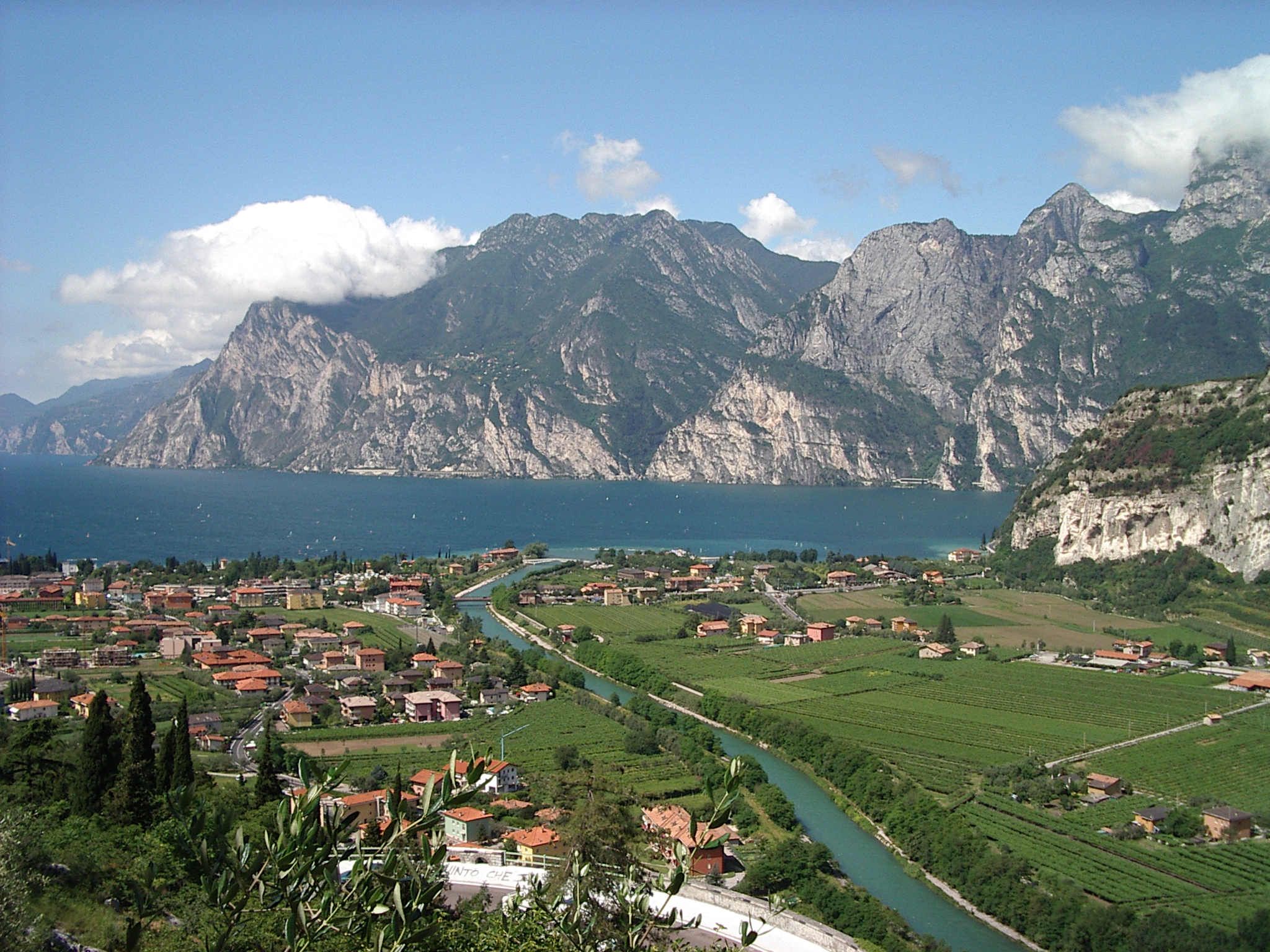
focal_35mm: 38
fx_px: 1394
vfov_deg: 37.7
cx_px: 635
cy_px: 476
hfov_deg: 49.0
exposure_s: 1/500
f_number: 4.8
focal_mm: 5.8
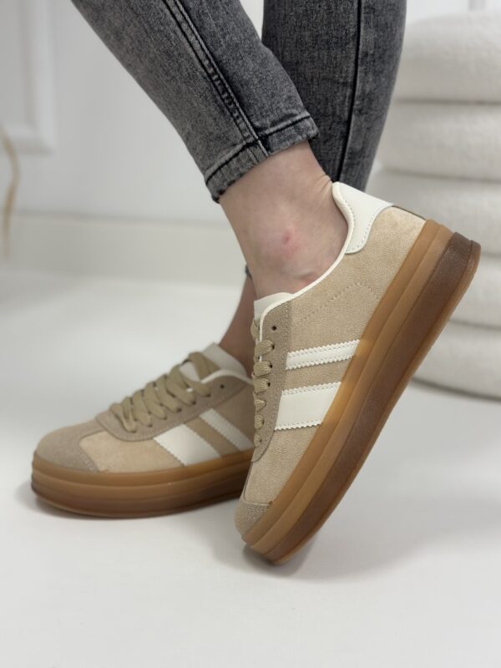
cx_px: 250
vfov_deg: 39.7
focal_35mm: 48
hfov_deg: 30.3
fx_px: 926
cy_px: 334
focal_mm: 6.86
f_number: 1.78
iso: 125
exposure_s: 1/100
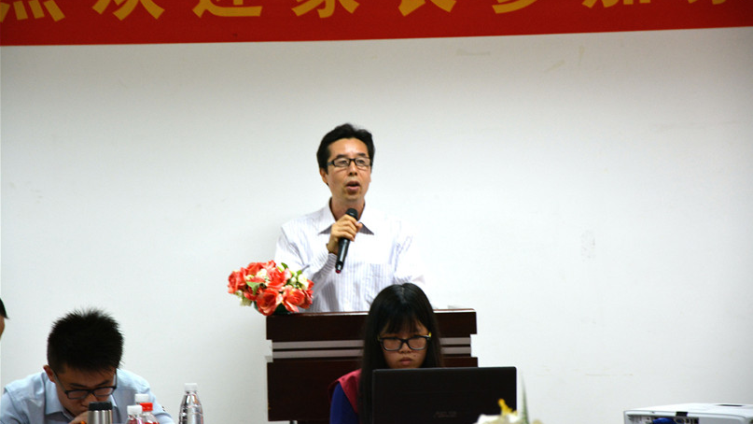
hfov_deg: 13.0
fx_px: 3305
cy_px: 202
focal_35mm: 166
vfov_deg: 7.3
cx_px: 377
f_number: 6.3
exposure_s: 1/30
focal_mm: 105
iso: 1000
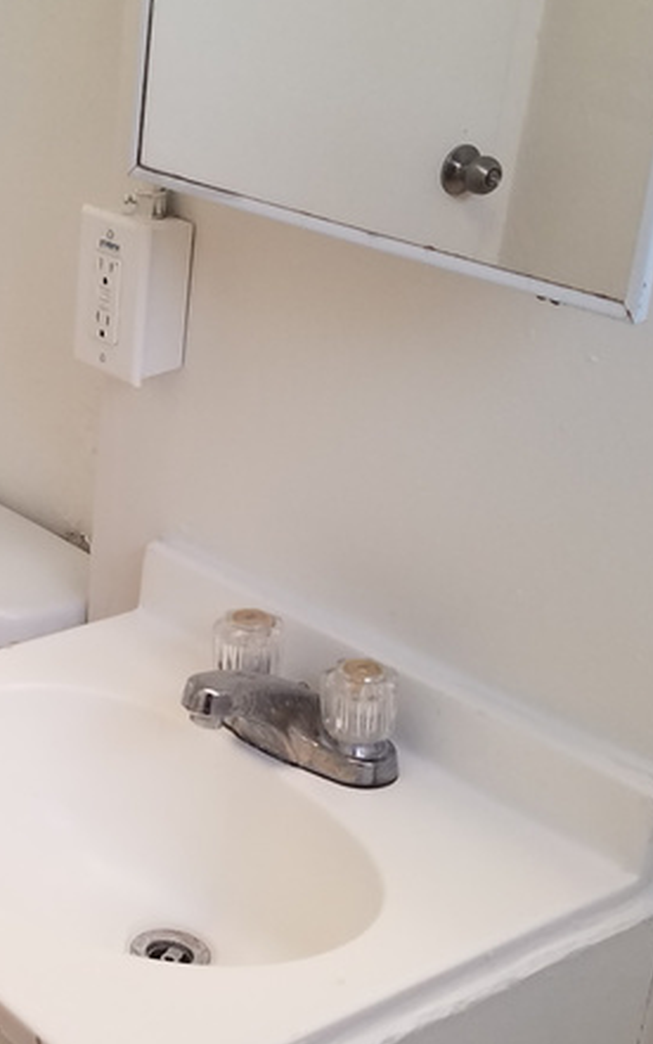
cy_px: 589
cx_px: -33
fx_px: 1821
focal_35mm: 64
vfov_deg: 31.9
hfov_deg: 19.6
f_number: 1.7
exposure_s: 1/60
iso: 80
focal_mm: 4.2
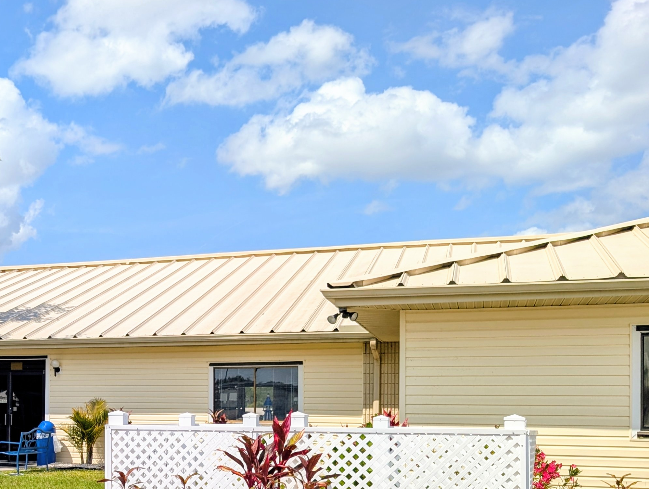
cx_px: 66
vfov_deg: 28.9
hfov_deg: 36.5
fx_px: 920
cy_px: 415
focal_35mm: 49
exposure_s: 1/1783
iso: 19
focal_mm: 6.9
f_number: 1.68
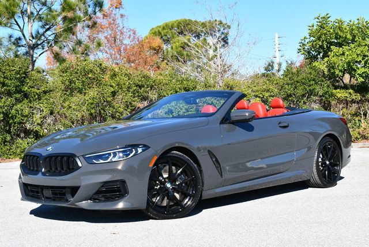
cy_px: 124
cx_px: 184
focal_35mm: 58
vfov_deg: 23.4
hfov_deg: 34.5
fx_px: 595
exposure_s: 1/250
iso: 140
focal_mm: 29
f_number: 8
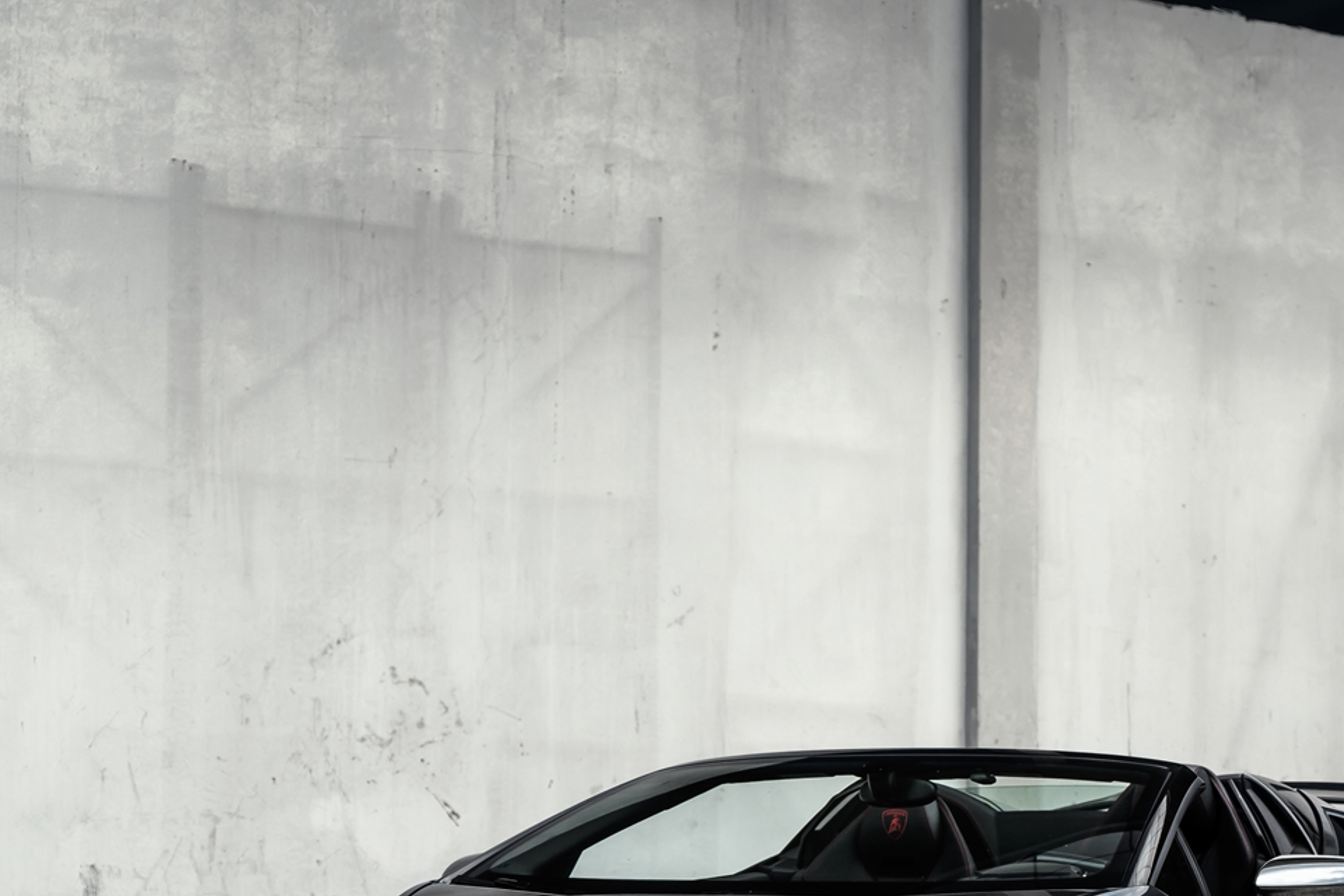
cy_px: 805
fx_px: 3584
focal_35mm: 96
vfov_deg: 14.1
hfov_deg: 20.9
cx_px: 1119
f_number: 4
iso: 160
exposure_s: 1/250
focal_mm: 48
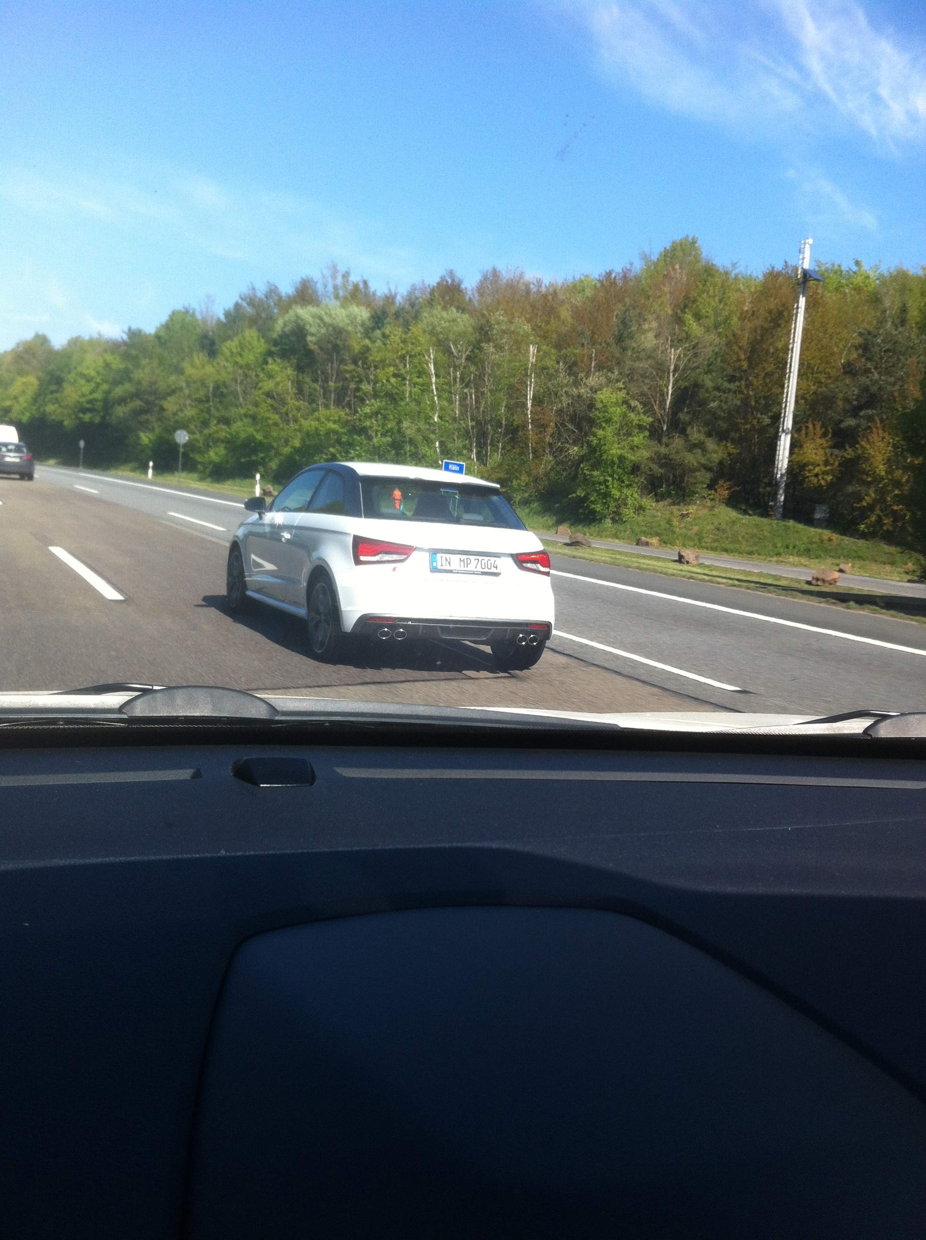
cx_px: 463
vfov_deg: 52.7
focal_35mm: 35
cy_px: 620
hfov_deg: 40.6
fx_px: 1252
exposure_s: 1/457
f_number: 2.8
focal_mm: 3.85
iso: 80
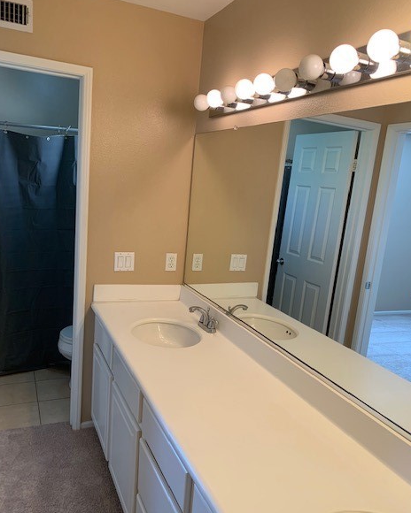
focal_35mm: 28
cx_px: 205
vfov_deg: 62.2
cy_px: 273
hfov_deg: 51.5
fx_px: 426
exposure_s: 1/60
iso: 80
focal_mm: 4.25
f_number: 1.8
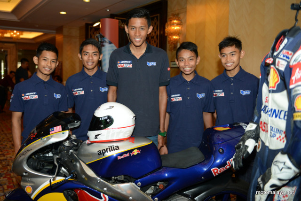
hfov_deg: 60.2
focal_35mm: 31
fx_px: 259
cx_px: 150
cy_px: 100
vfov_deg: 42.4
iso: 640
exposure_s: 1/125
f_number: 2.8
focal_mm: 31
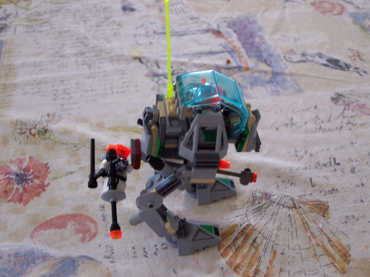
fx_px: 631
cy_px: 138
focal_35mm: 59
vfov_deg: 24.8
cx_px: 185
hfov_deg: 32.7
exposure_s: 1/20
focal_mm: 9.8
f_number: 3.2
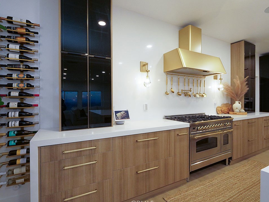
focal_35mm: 17
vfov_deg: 74.7
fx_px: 132
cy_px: 100
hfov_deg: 91.0
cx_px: 136
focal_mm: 8
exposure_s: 1/40
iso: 2000
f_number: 7.1
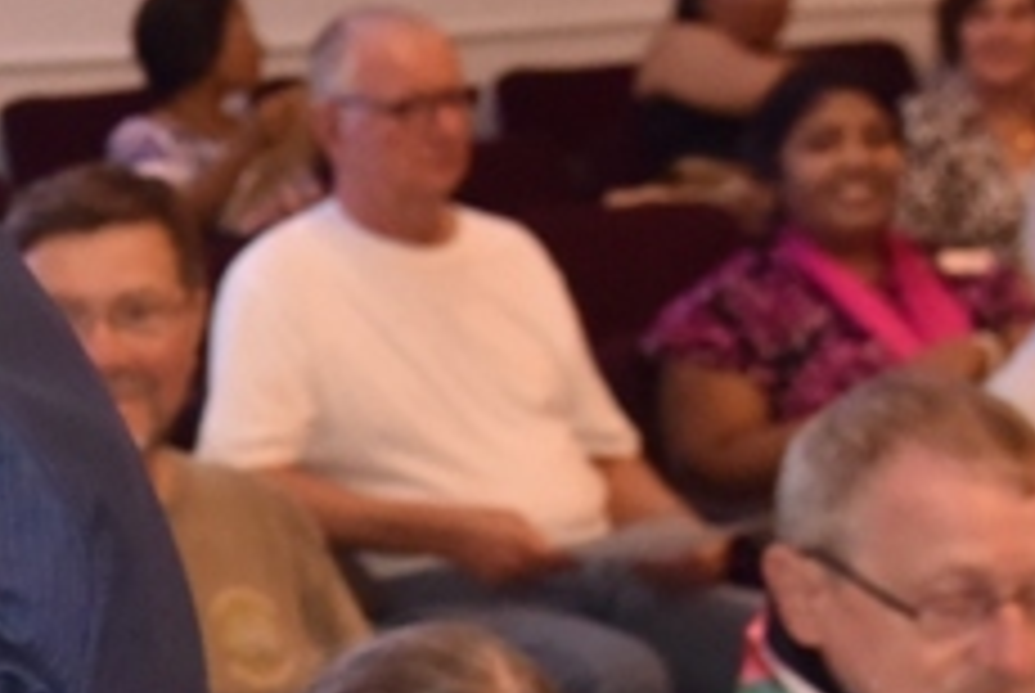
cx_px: -652
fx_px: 4865
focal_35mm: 169
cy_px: 560
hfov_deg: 11.5
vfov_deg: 8.1
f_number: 7.1
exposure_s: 1/60
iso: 3200
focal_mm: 38
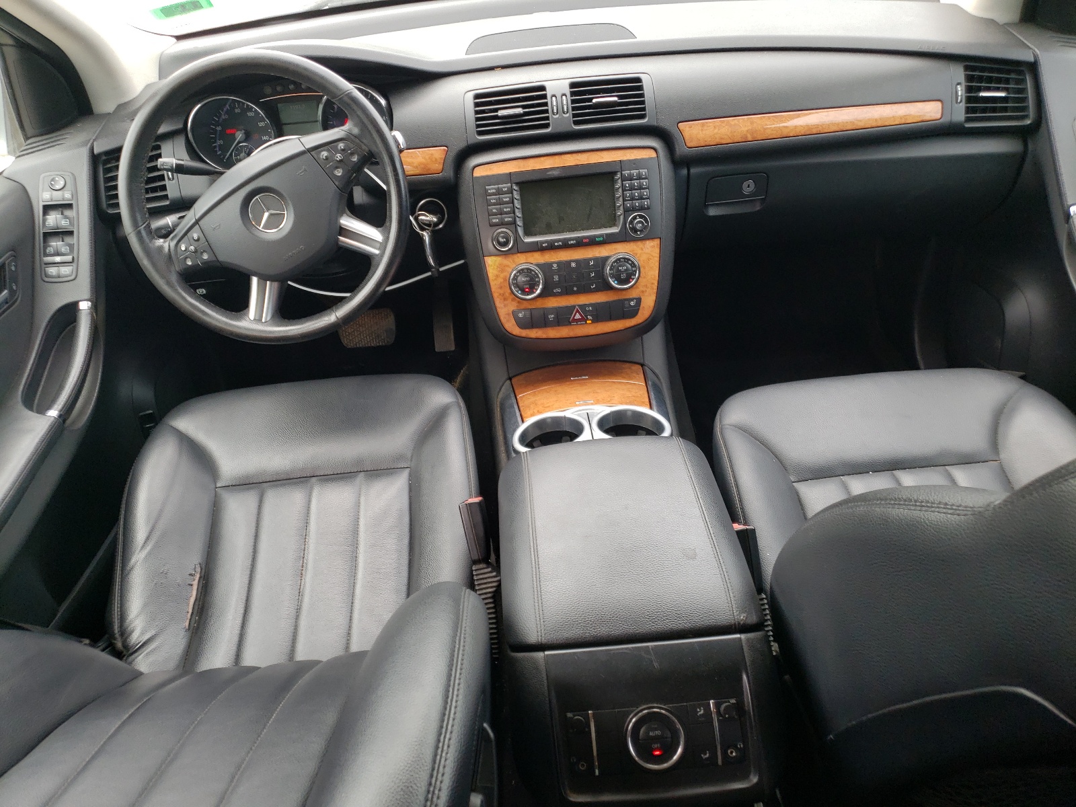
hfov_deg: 67.3
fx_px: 808
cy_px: 404
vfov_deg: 53.1
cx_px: 538
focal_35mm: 26
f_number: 1.5
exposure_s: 1/213
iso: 50
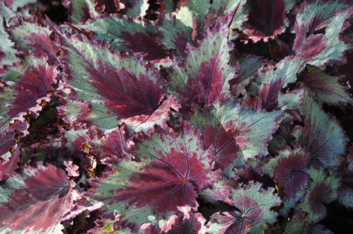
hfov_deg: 37.9
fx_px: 514
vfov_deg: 25.7
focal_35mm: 52
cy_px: 117
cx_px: 176
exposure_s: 1/80
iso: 400
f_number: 5
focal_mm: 35
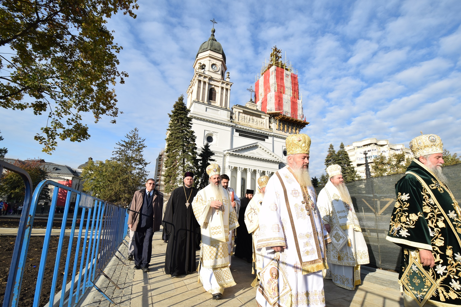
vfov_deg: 77.3
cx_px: 230
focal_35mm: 15
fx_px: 192
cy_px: 154
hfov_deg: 100.4
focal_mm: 10
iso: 100
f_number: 8
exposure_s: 1/125
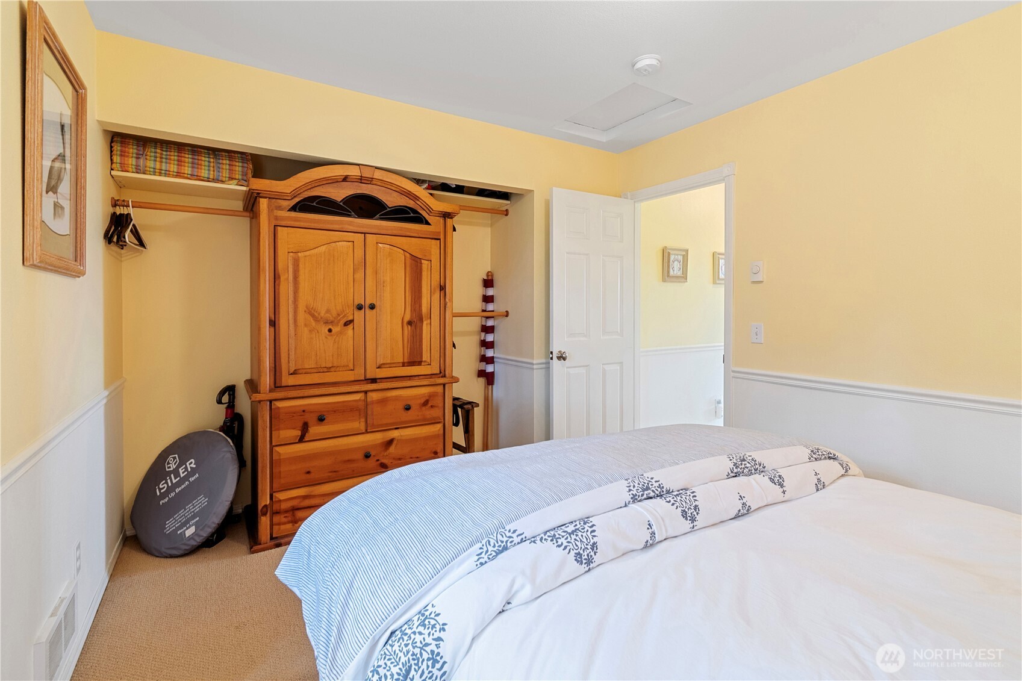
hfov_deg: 100.4
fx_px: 426
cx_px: 511
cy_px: 340
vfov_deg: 77.3
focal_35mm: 15
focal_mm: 10
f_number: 9
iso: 200
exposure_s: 1
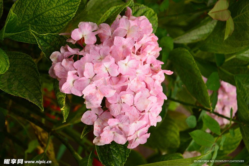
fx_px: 540
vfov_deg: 17.5
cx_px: 124
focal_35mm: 78
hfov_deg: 26.0
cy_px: 83
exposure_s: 1/320
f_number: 5
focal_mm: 52
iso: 400
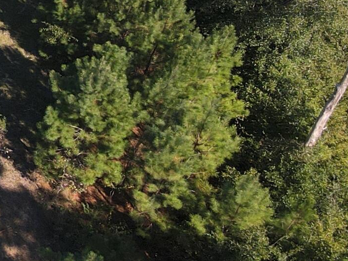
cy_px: -101
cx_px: -344
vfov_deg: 13.8
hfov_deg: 15.5
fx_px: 1025
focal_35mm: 102
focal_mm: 4.5
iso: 100
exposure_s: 1/400
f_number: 2.8
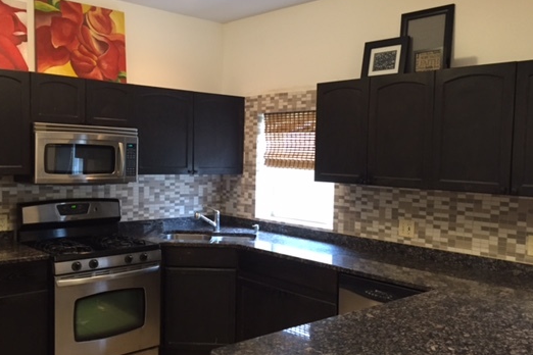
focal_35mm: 37
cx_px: 249
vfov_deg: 35.9
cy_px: 187
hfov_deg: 51.9
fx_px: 548
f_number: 2.2
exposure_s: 1/30
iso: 160
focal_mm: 4.15
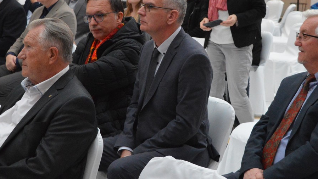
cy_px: 58
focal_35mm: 108
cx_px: 170
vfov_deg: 11.2
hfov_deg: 19.8
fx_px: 911
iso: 3200
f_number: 5
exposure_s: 1/100
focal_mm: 38
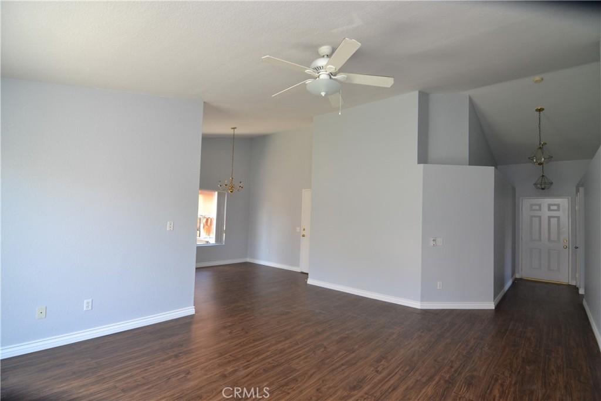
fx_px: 275
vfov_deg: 72.1
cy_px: 200
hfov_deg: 95.0
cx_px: 300
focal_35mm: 16
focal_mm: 11
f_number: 4.5
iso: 400
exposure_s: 1/80
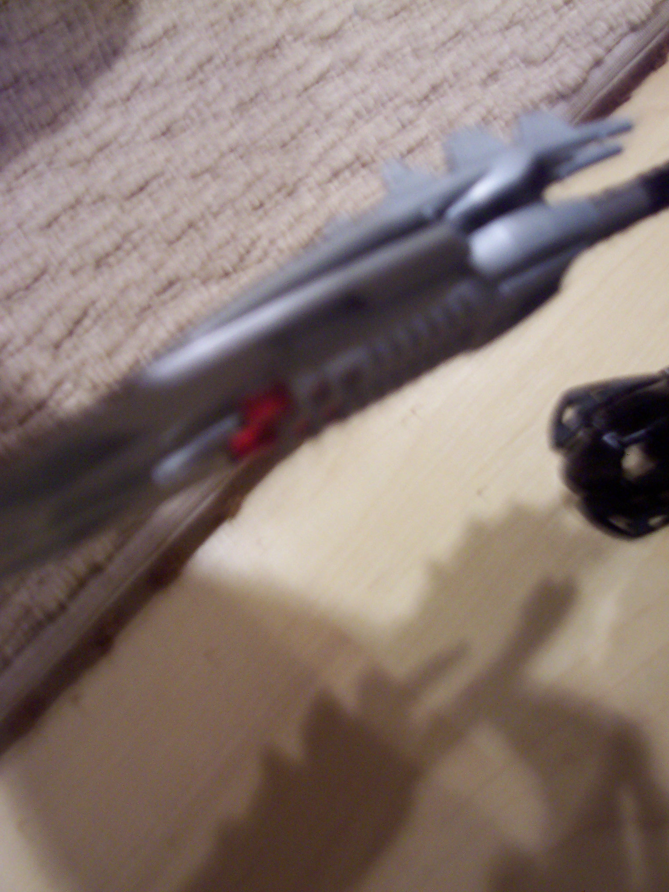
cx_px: 334
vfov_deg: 50.1
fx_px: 953
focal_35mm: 37
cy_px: 446
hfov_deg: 38.7
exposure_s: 1/8
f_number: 2.8
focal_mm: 5.6
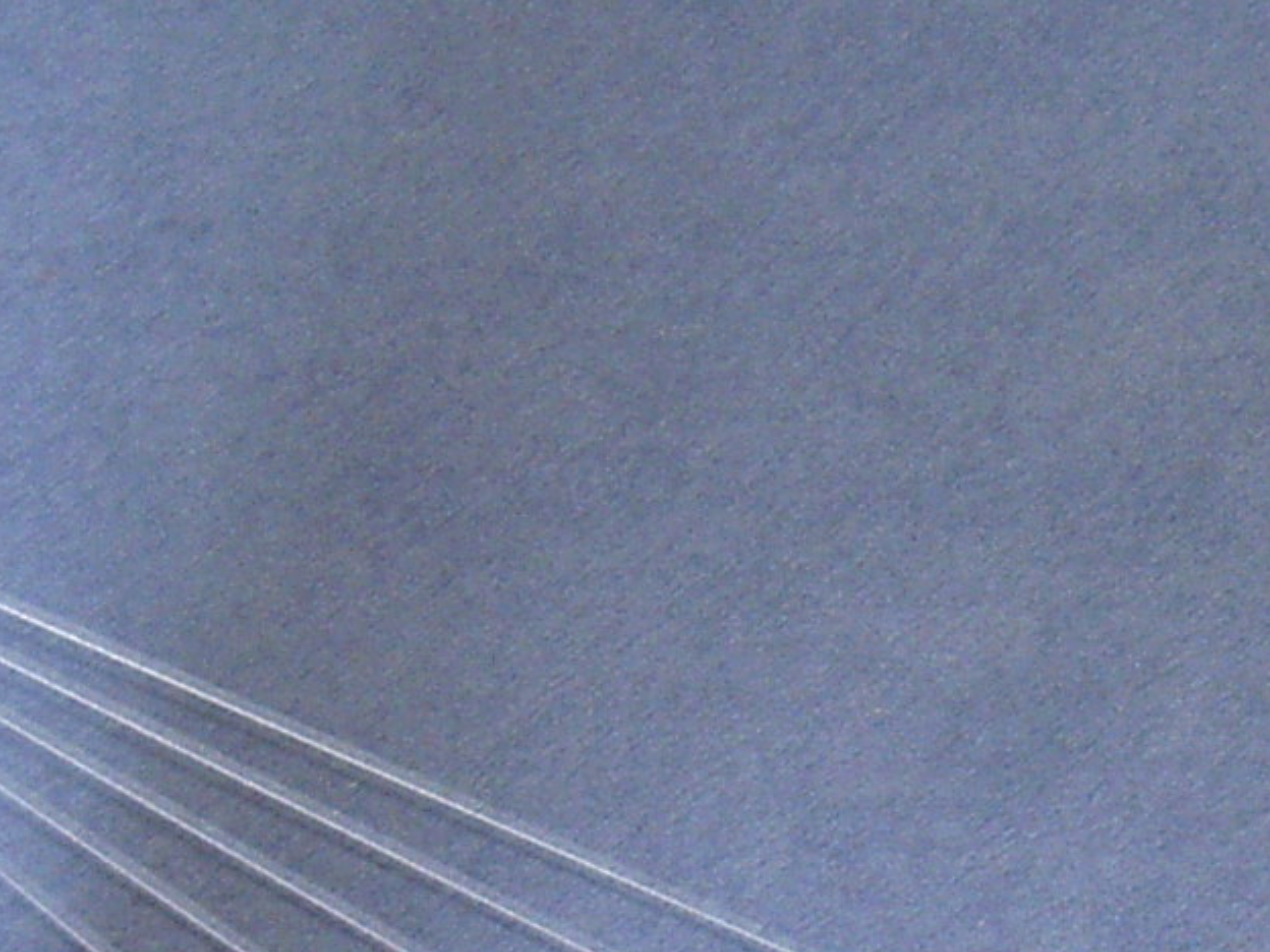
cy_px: 1253
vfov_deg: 11.3
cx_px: 1262
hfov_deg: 15.1
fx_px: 4696
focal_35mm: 128
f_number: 2.8
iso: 100
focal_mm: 8
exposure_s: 1/59.5
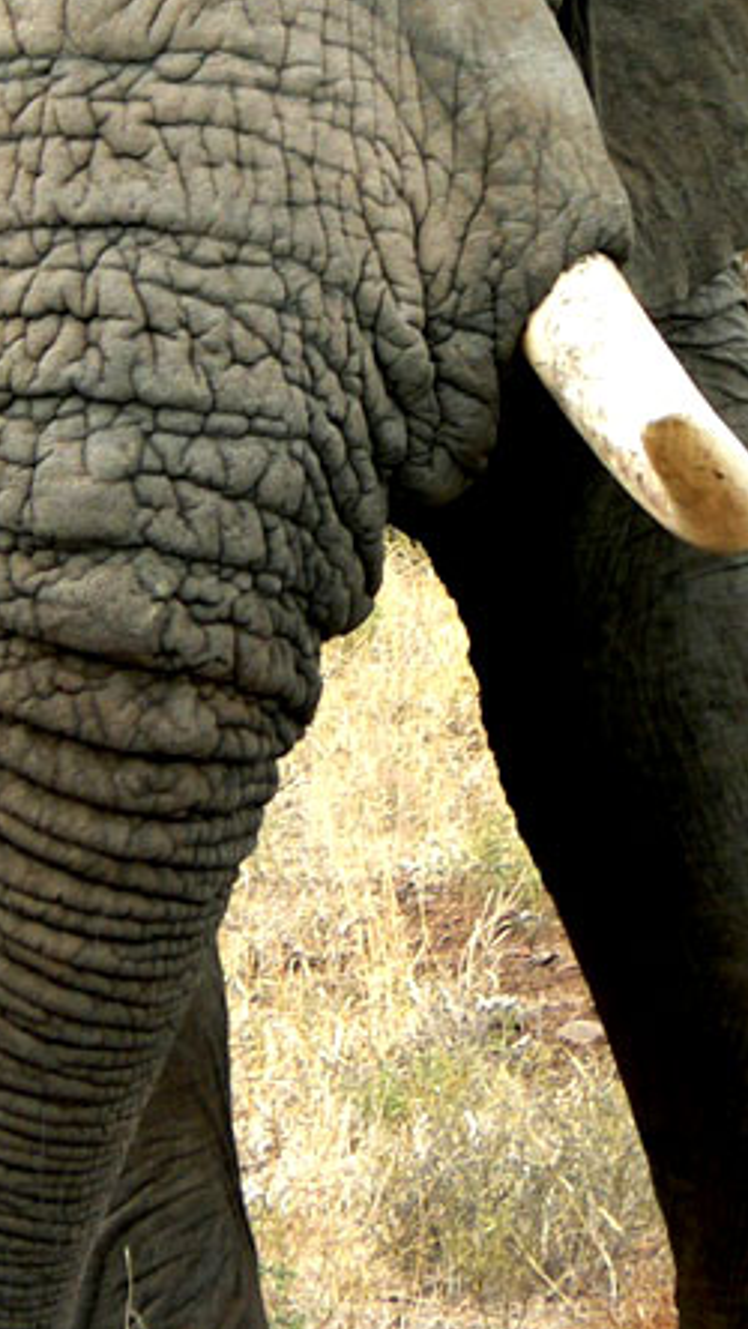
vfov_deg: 4.8
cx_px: 260
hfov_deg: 2.7
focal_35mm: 446
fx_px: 15714
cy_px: 222
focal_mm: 29.9
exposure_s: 1/125
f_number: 4
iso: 80
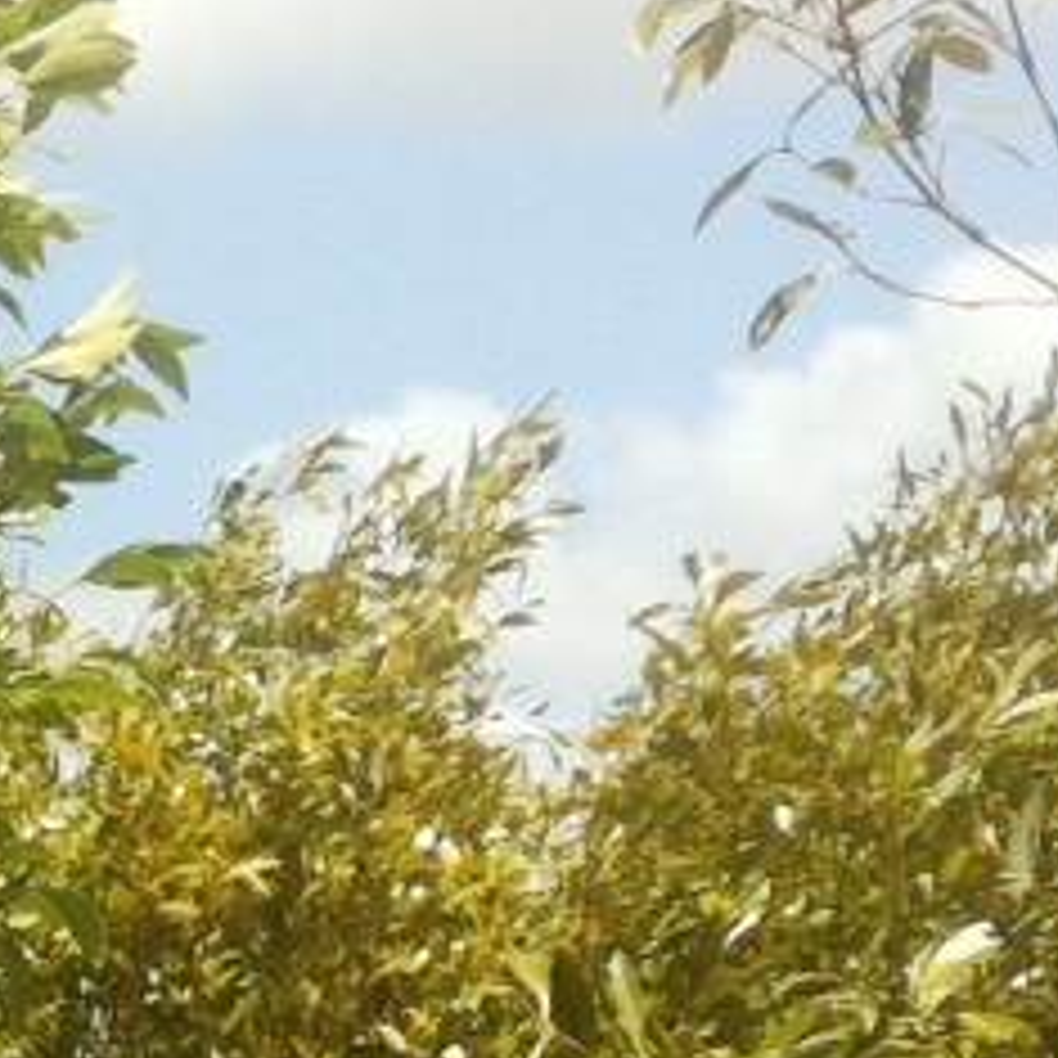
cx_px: -1720
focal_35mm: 170
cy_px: 1990
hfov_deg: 9.0
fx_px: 5878
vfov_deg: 9.7
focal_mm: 3.85
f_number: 2.8
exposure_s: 1/1117
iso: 80
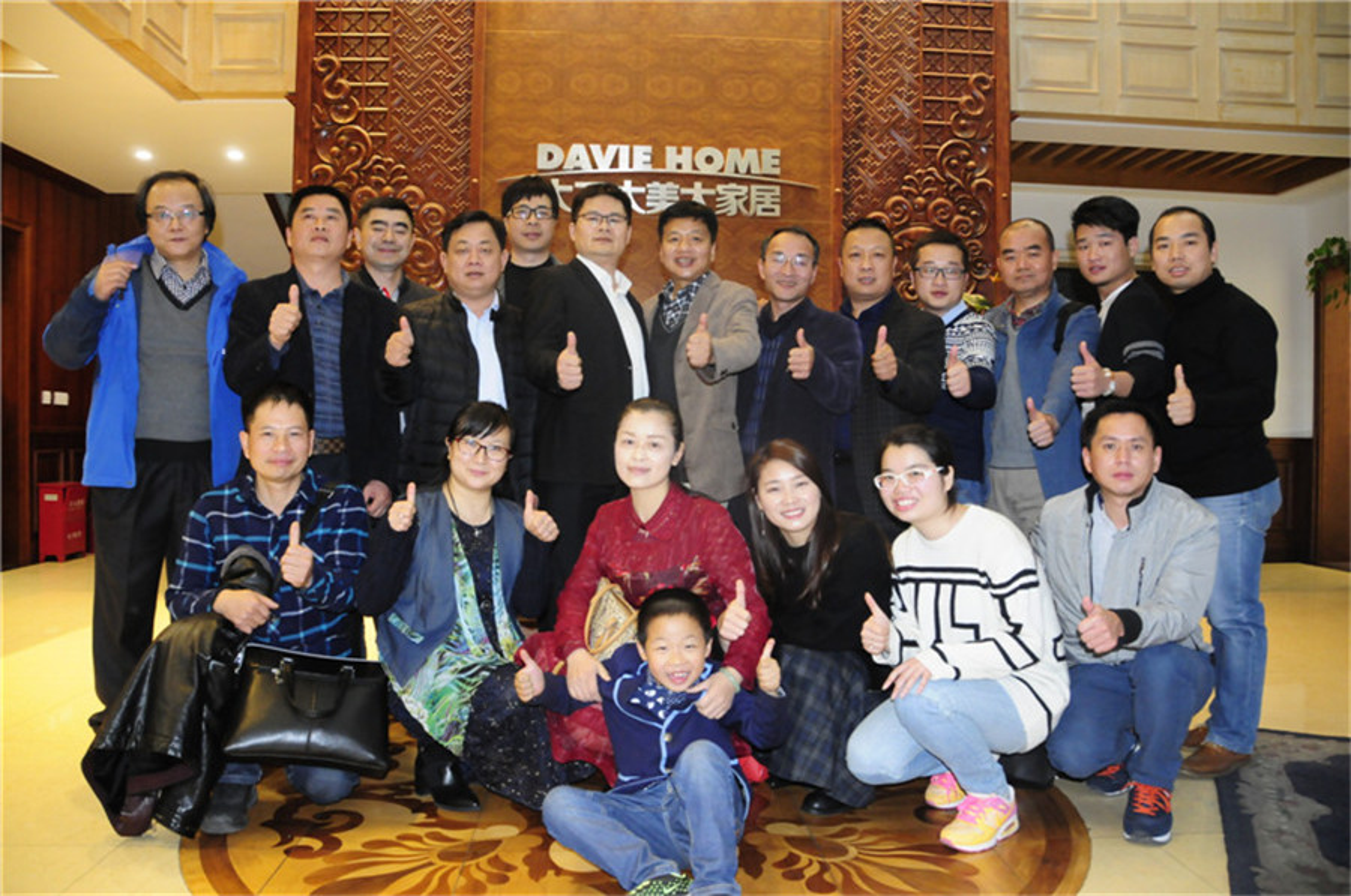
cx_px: 676
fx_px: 1012
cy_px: 448
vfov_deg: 47.8
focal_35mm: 27
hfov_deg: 67.5
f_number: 3.5
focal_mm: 18
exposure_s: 1/40
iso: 1600
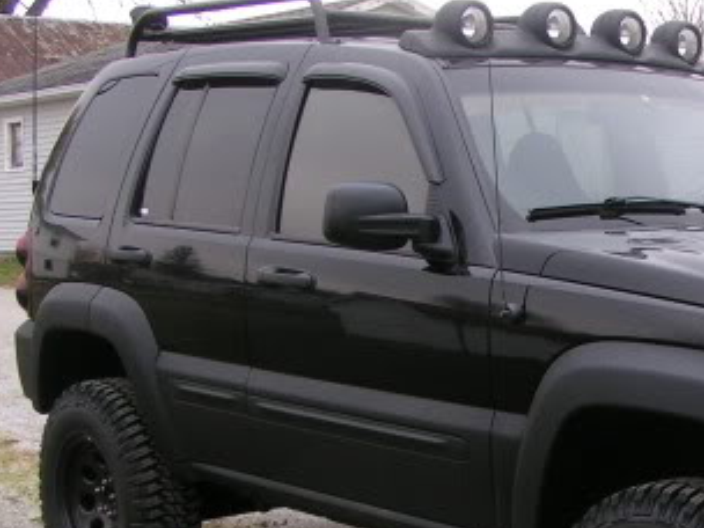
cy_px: 431
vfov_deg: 18.2
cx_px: 618
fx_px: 1627
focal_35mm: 80
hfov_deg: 23.8
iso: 50
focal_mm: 5.8
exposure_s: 1/60
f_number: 4
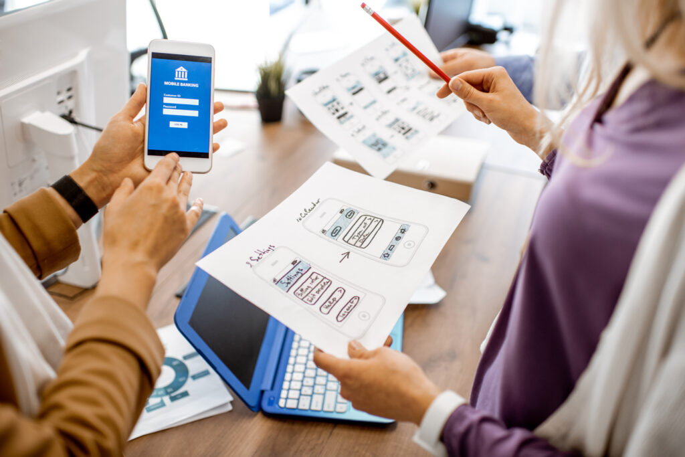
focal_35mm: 35
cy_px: 228
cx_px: 342
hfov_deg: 54.4
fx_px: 666
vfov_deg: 37.9
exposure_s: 1/200
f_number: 2.2
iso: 400
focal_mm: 35
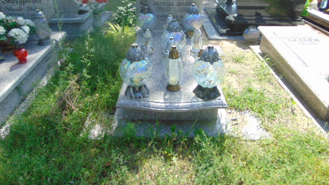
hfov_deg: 67.9
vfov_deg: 40.8
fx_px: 244
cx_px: 167
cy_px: 59
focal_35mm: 28
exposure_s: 1/400
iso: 80
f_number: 3
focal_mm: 4.5
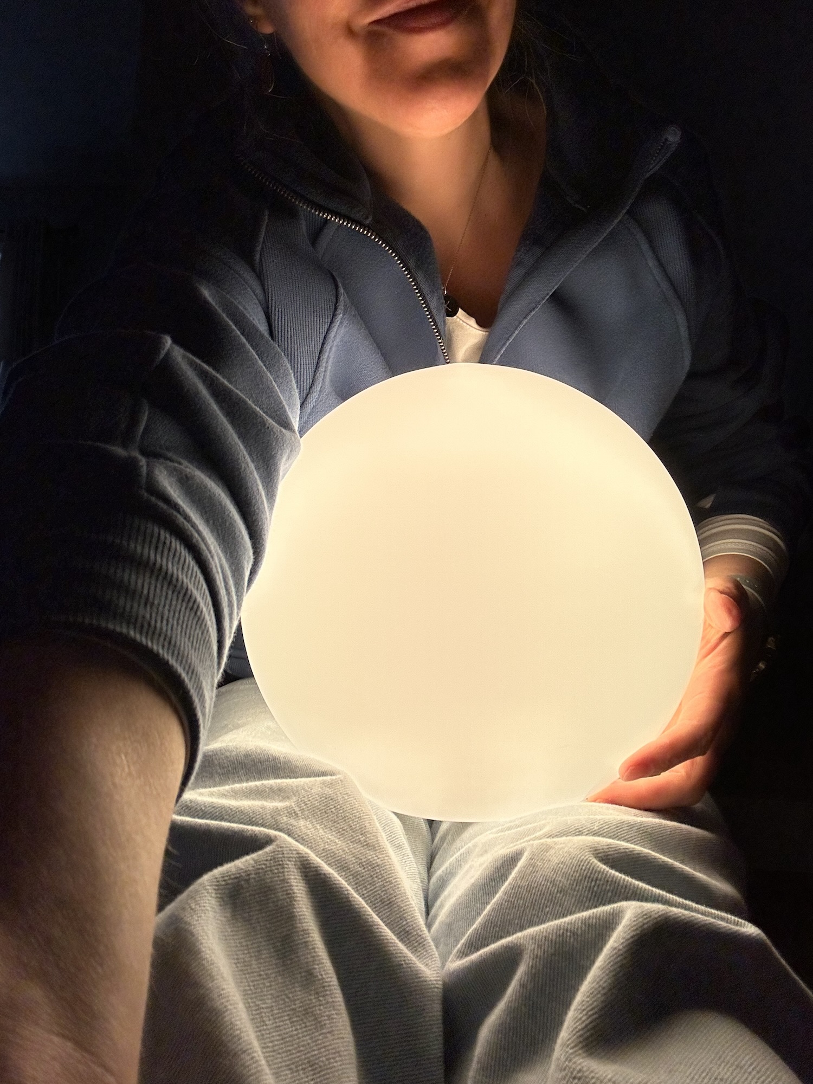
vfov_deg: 60.0
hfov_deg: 46.8
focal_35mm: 30
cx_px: 406
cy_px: 542
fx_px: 939
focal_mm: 2.69
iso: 25
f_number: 1.9
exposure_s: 1/279
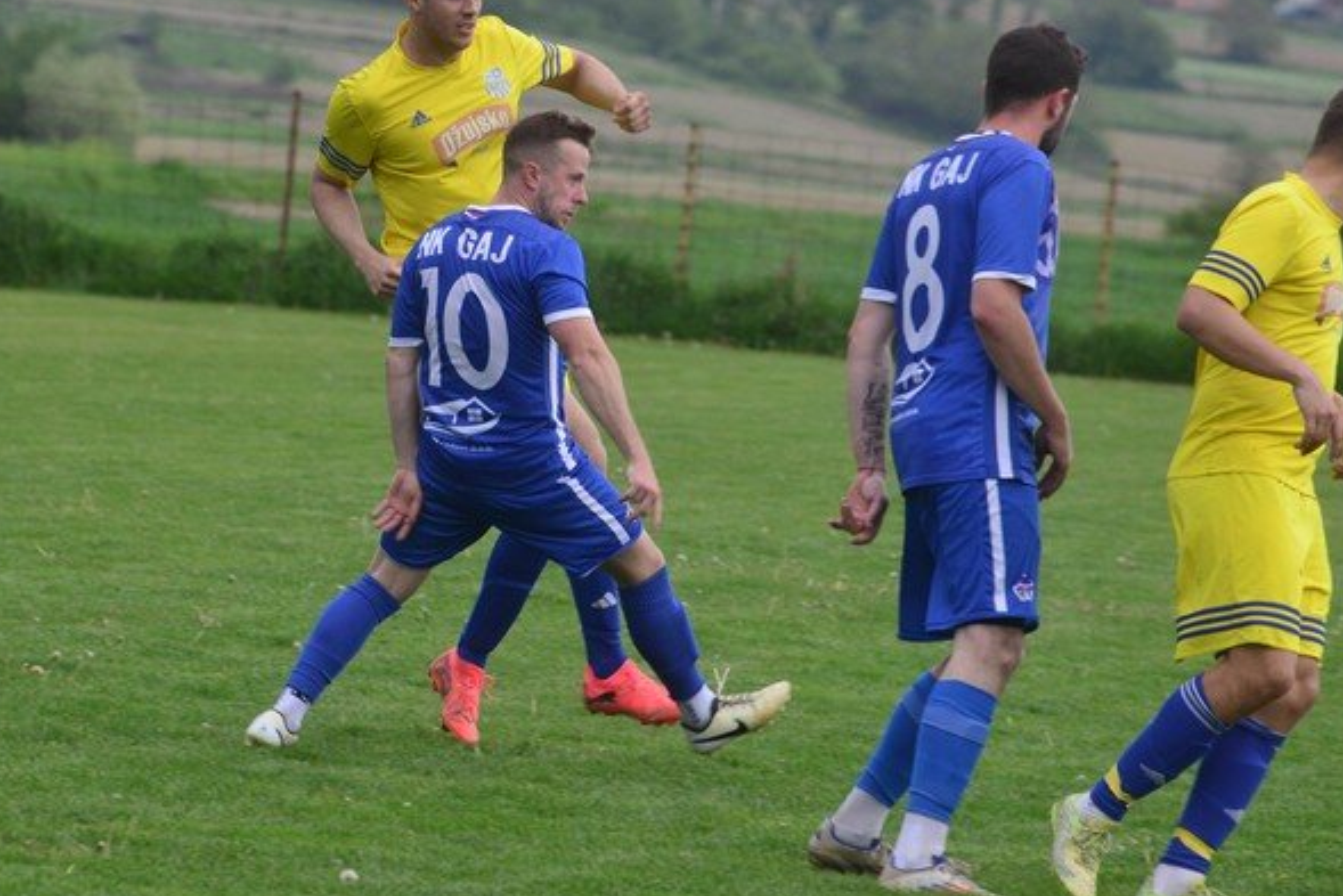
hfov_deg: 4.8
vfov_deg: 3.2
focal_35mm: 428
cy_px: 274
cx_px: 556
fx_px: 15970
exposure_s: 1/400
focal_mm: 300
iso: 2000
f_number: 10
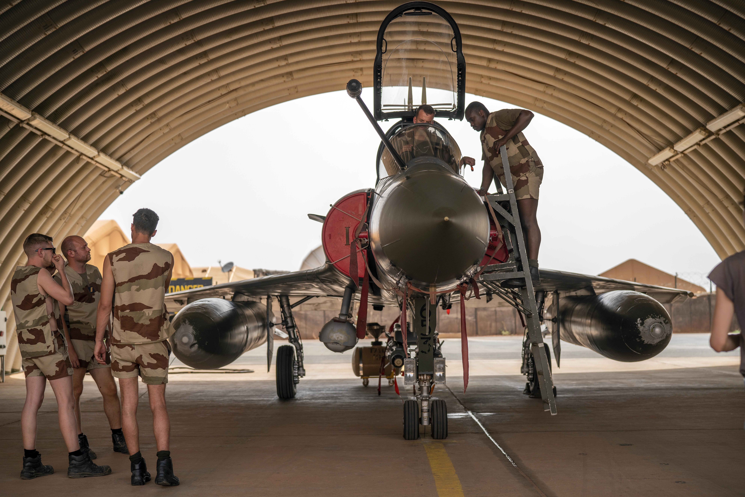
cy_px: 248
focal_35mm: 50
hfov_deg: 39.6
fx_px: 1035
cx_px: 372
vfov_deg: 27.0
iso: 100
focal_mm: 50
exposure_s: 1/1600
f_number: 2.5
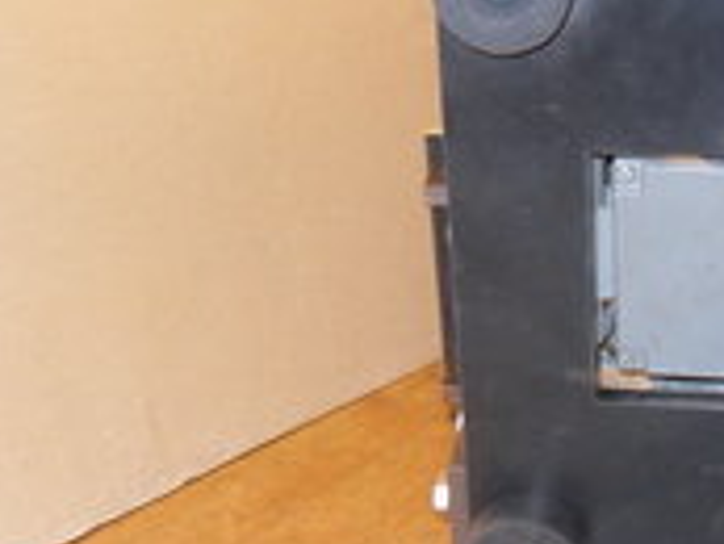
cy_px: 289
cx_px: 565
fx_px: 1695
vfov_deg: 18.2
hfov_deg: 23.8
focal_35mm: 81
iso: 400
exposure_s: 1/45
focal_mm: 6.3
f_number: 3.5
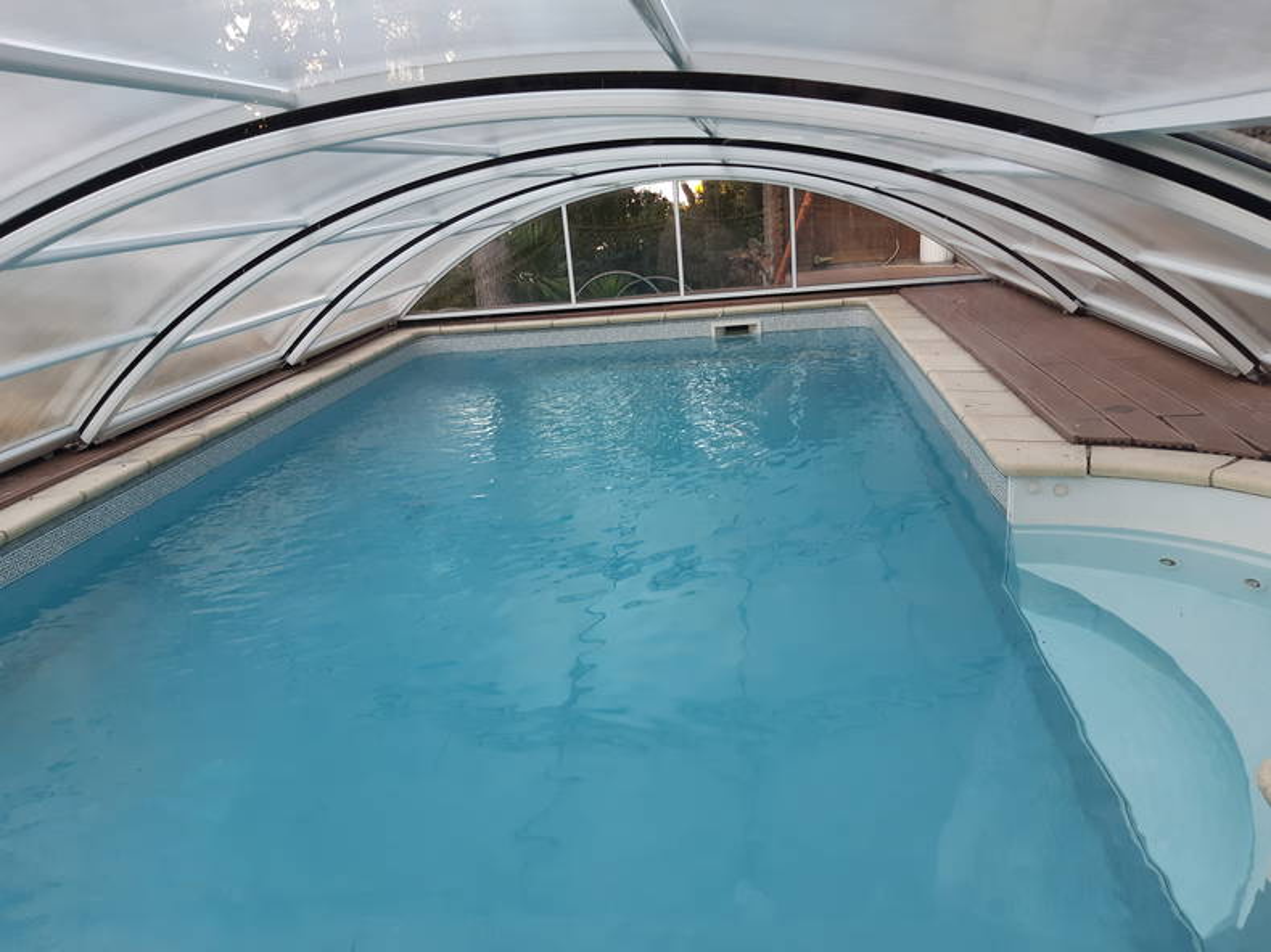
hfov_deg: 67.3
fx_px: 954
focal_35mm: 26
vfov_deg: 53.0
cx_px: 636
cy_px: 476
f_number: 1.7
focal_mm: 3.93
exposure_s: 1/100
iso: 80
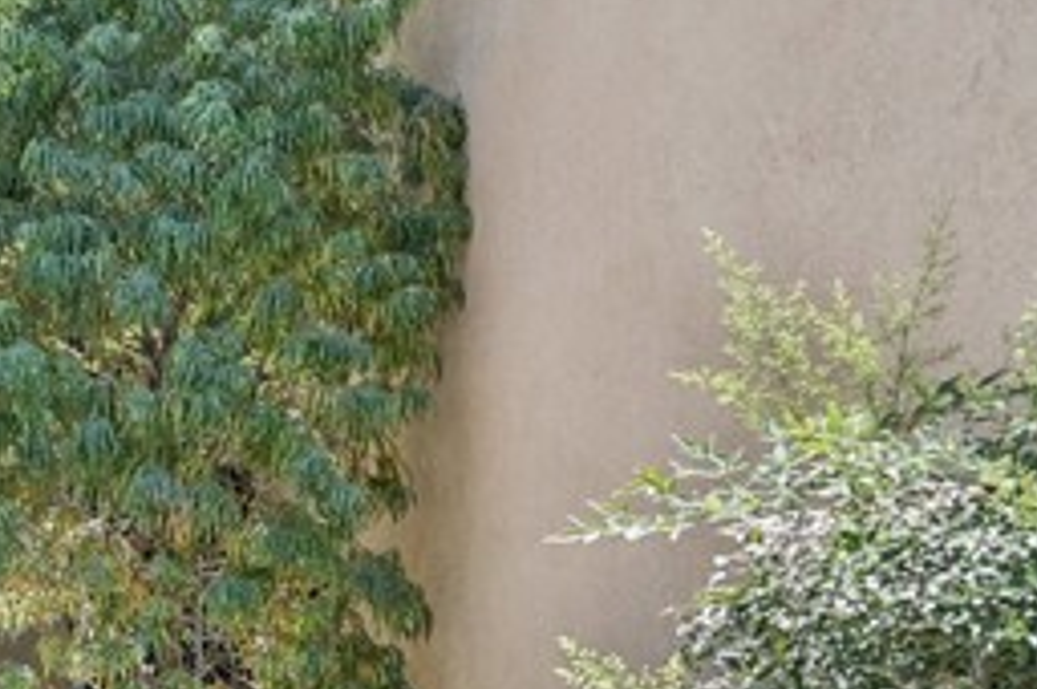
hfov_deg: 22.1
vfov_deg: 15.9
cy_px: 571
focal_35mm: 85
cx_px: -211
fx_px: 2445
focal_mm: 34
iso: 125
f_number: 8
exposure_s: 1/80
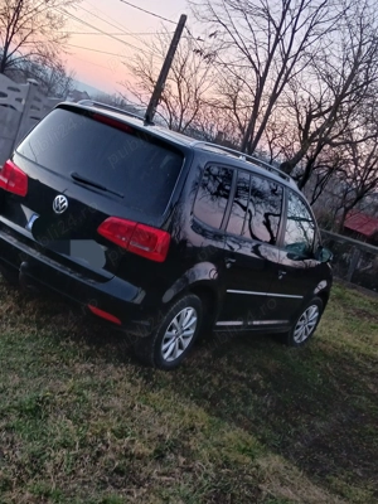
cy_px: 252
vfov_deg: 65.3
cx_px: 189
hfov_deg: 51.4
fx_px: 393
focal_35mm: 27
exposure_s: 1/50
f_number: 1.8
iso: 160
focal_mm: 4
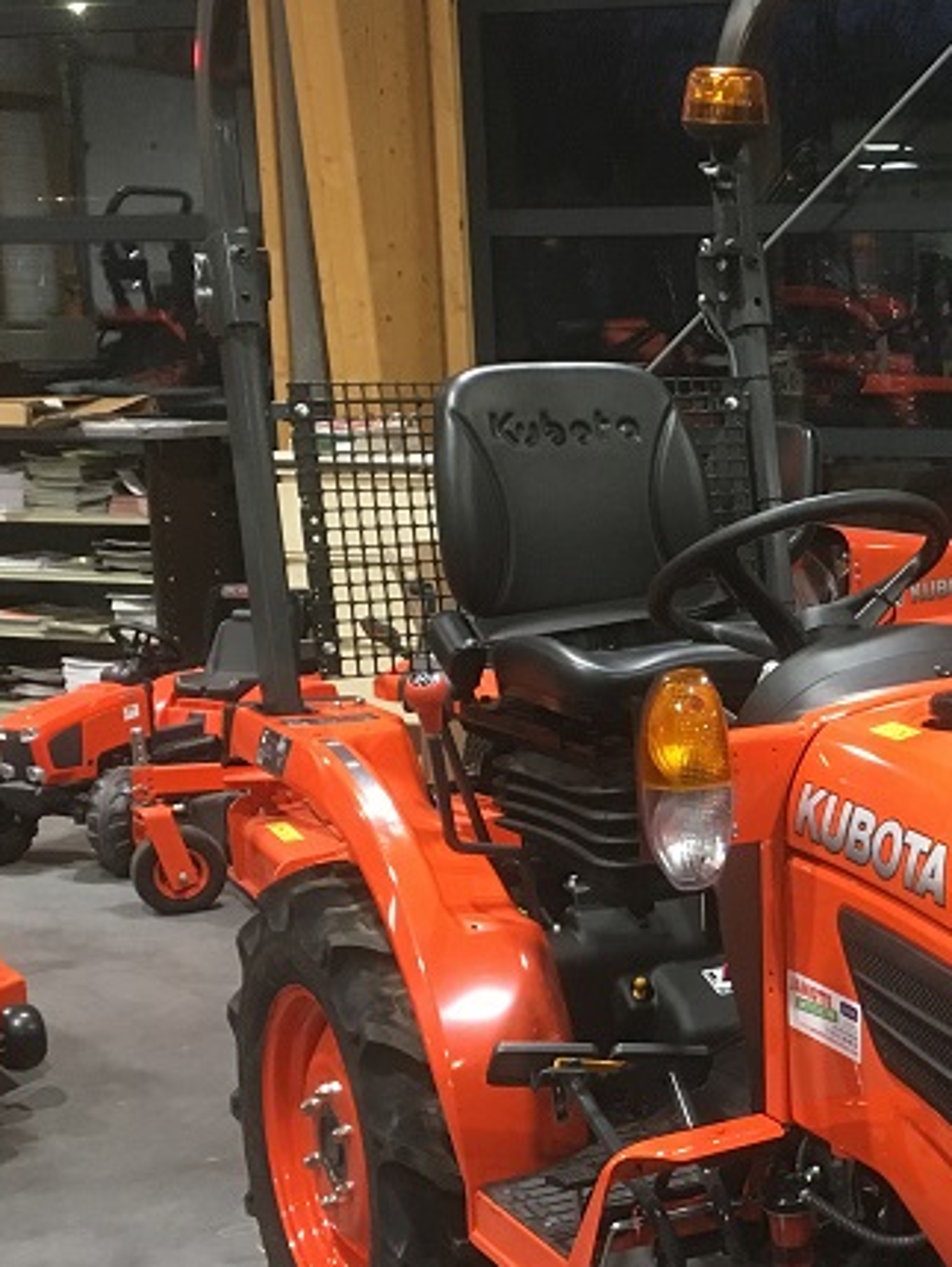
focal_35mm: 64
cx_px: 967
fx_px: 2344
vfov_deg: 30.1
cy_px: 778
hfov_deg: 22.0
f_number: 2.2
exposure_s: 1/33
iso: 200
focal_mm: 4.15
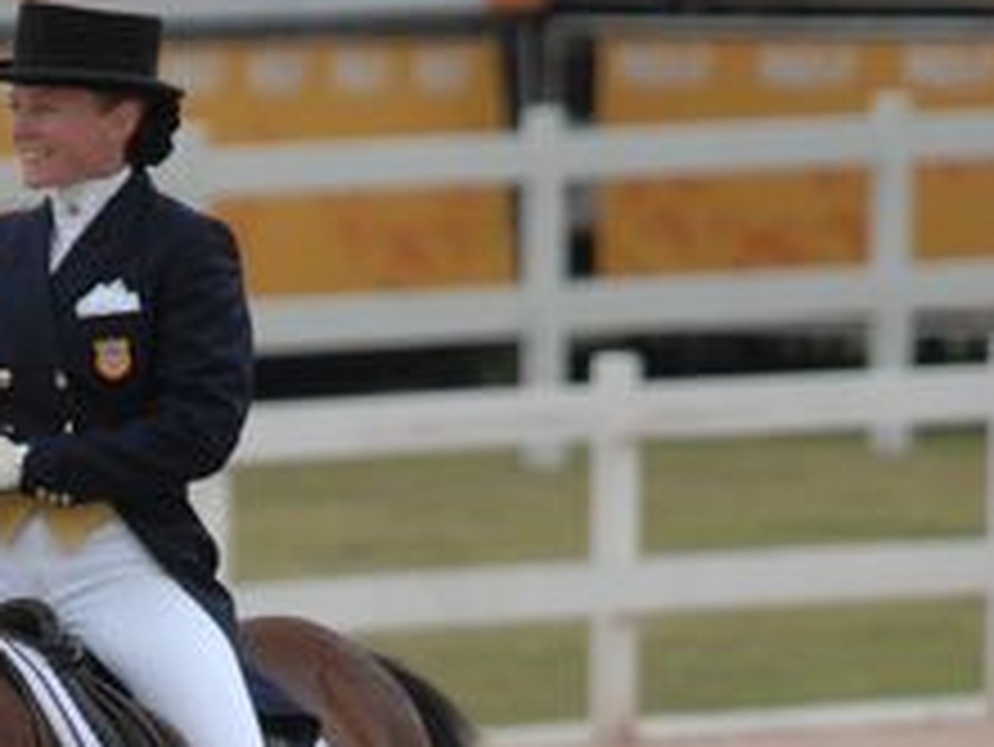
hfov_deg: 1.4
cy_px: 889
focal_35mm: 1377
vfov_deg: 1.1
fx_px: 39562
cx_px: 13
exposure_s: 1/640
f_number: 5.3
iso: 400
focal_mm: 330
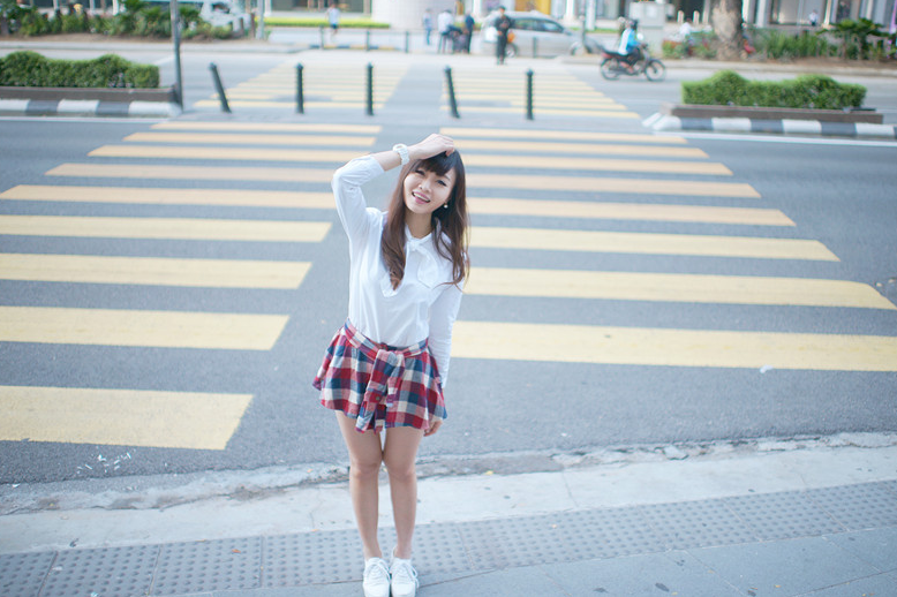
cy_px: 292
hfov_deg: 53.2
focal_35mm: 36
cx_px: 453
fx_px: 897
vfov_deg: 36.8
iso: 100
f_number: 1.4
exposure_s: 1/800
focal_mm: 35
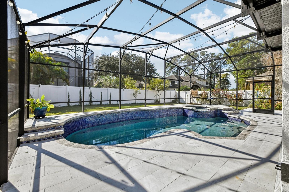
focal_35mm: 15
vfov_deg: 77.3
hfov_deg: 100.4
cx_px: 144
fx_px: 120
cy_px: 96
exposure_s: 1/400
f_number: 8
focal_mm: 15
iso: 400
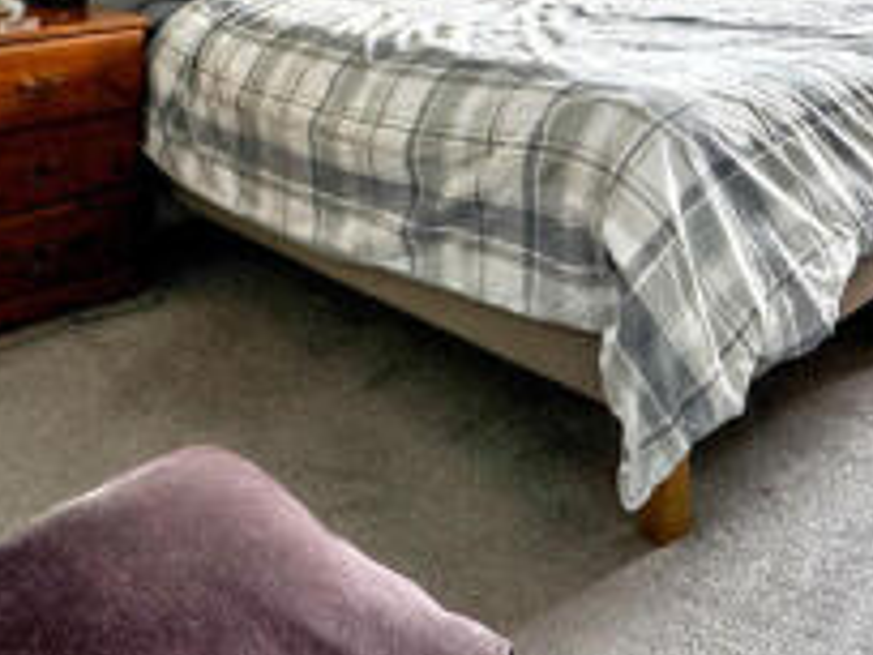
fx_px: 1009
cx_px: 700
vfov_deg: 32.0
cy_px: -54
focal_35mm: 40
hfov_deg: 44.5
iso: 100
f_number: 2.2
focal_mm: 2.22
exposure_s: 1/100
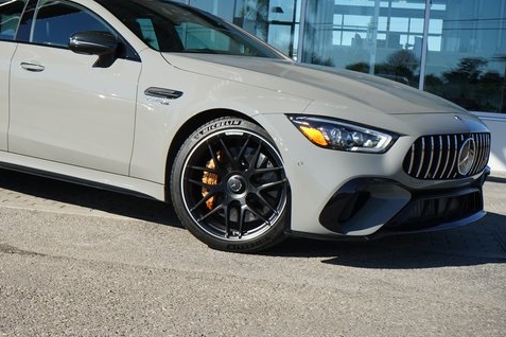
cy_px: 130
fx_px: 829
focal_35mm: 59
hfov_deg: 33.7
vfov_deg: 22.9
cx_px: 172
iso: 2500
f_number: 10
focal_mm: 44
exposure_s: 1/3200
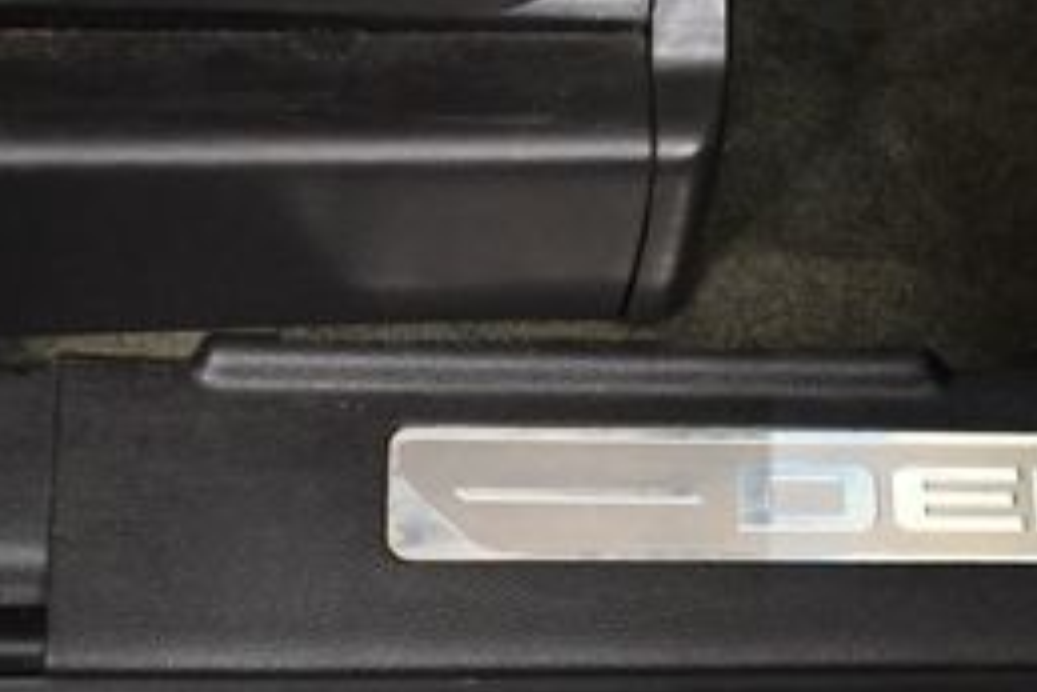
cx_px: 821
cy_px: 532
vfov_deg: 15.3
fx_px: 2565
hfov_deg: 22.6
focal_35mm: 89
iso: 3200
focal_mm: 18
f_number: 3.5
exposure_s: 1/125
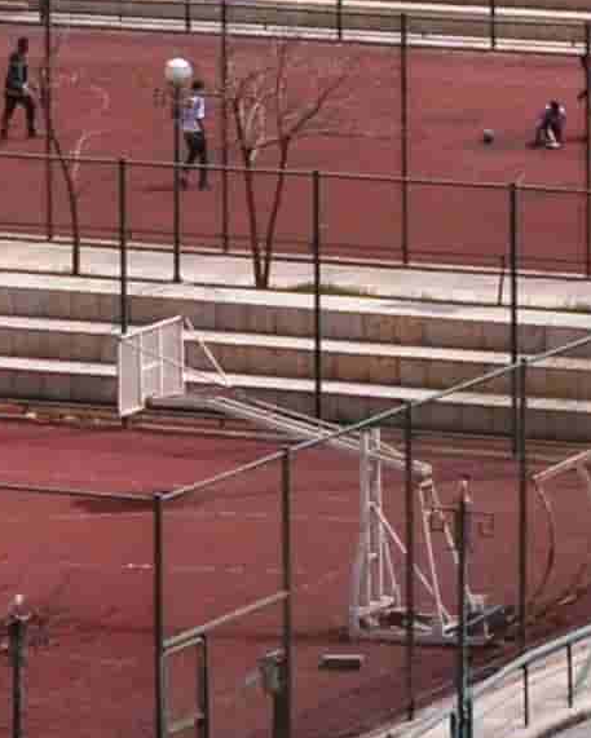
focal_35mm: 401
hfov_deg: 3.8
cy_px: -615
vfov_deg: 4.8
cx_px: 794
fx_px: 8765
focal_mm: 38
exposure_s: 1/250
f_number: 22
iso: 200
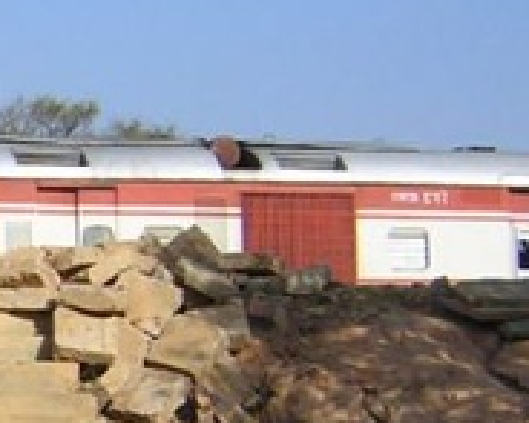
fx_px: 1909
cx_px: -201
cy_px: 340
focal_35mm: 122
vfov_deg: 12.6
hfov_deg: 14.9
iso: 100
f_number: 5.2
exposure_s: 1/339
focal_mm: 4.7
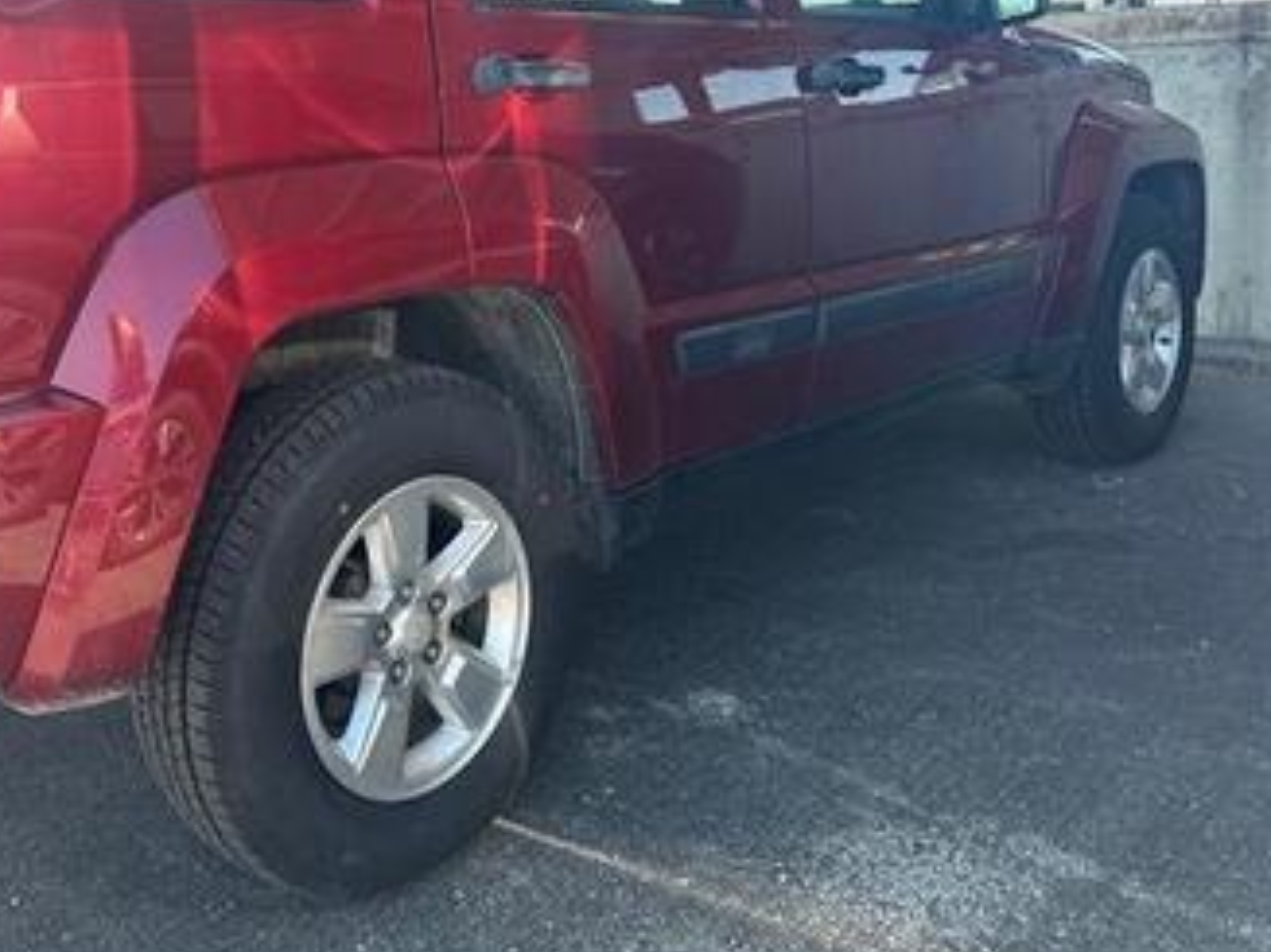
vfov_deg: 37.8
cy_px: 249
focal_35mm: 37
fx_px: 1358
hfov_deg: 48.7
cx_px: 361
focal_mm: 6.76
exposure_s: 1/665
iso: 100
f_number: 1.78
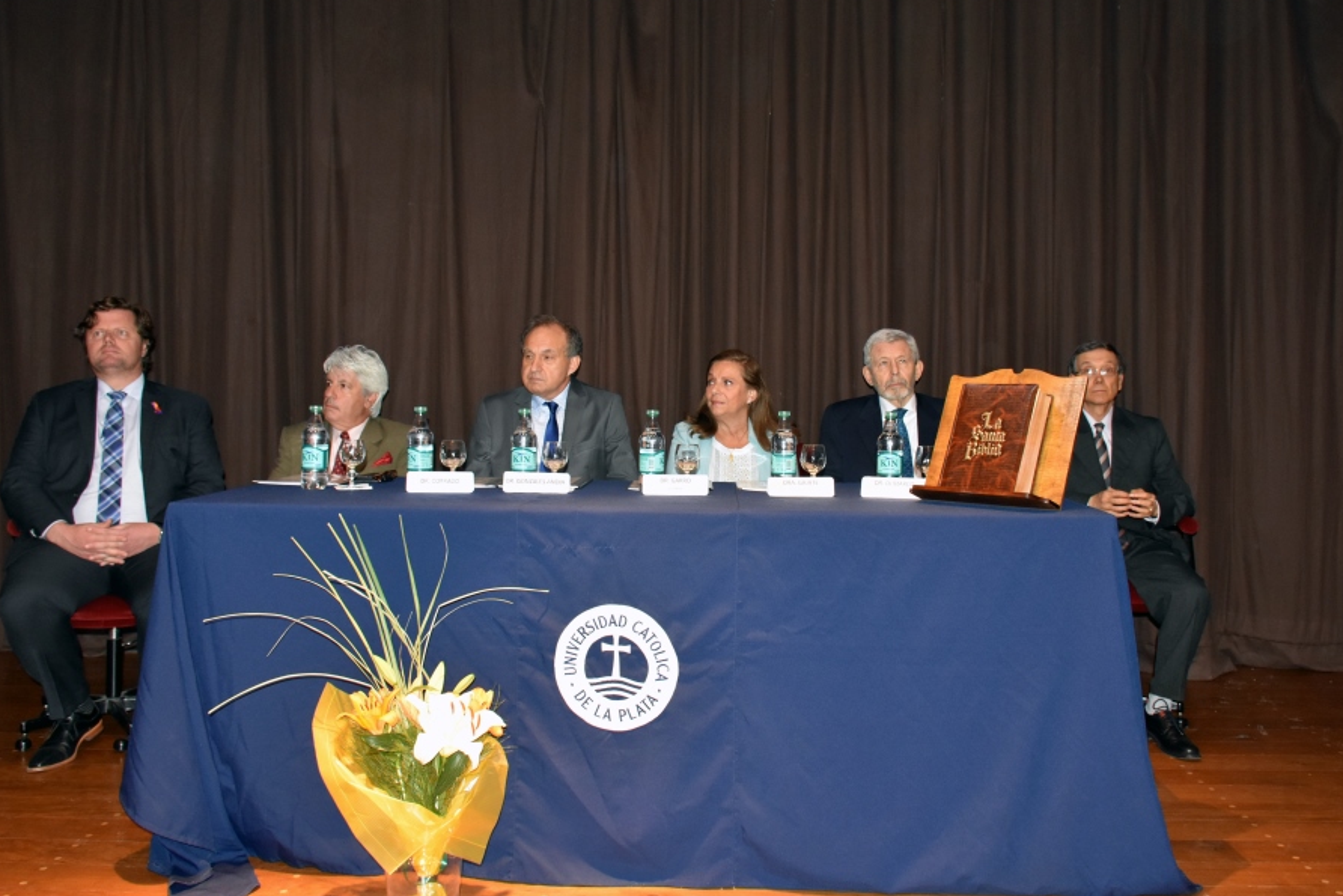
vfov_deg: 42.3
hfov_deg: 60.3
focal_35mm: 31
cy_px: 395
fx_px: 1157
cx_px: 703
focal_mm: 18
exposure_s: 1/60
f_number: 5.6
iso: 1600
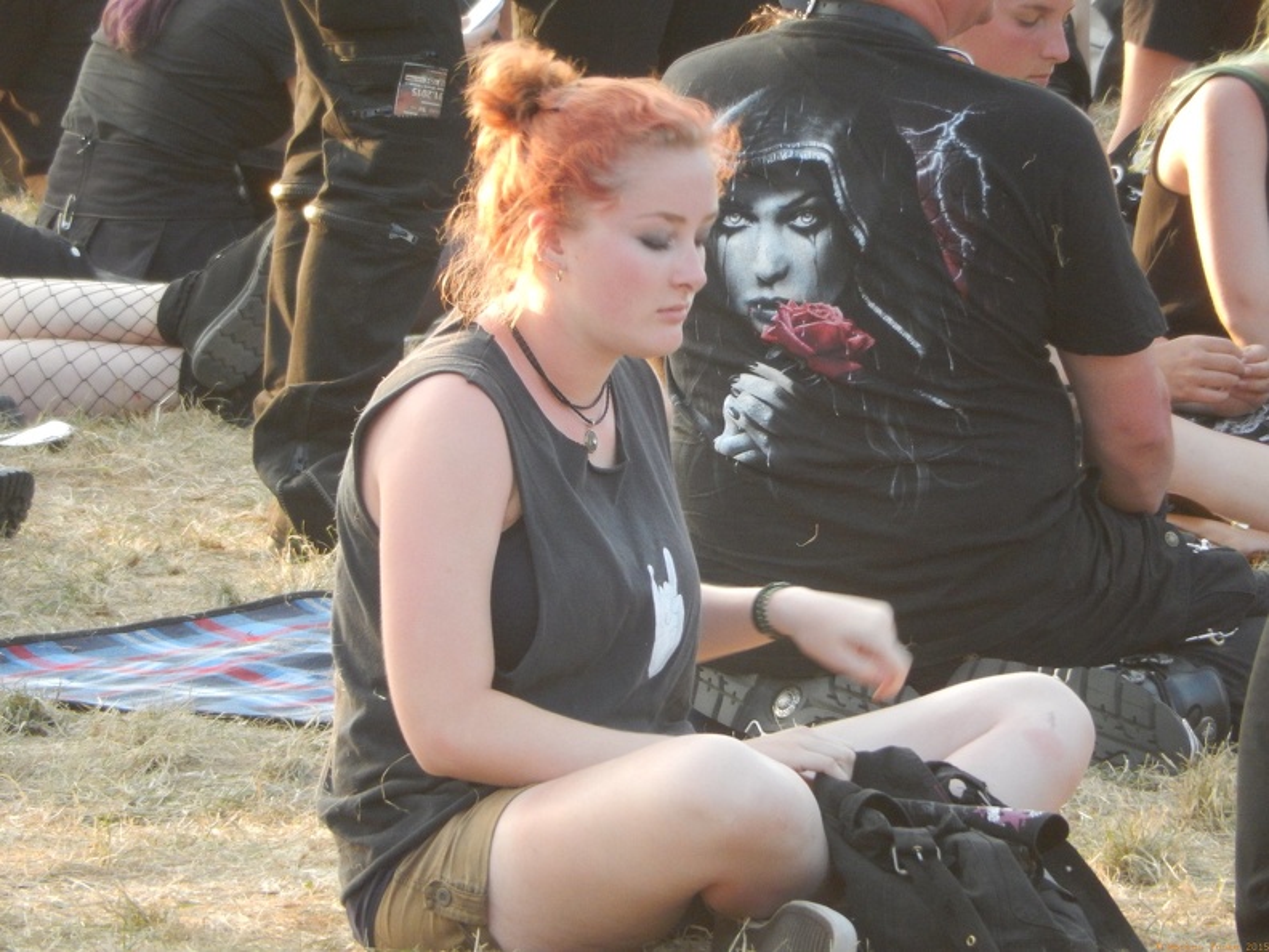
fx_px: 20163
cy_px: 476
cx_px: 634
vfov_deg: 2.7
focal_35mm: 550
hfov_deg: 3.6
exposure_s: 1/60
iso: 400
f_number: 6.3
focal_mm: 99
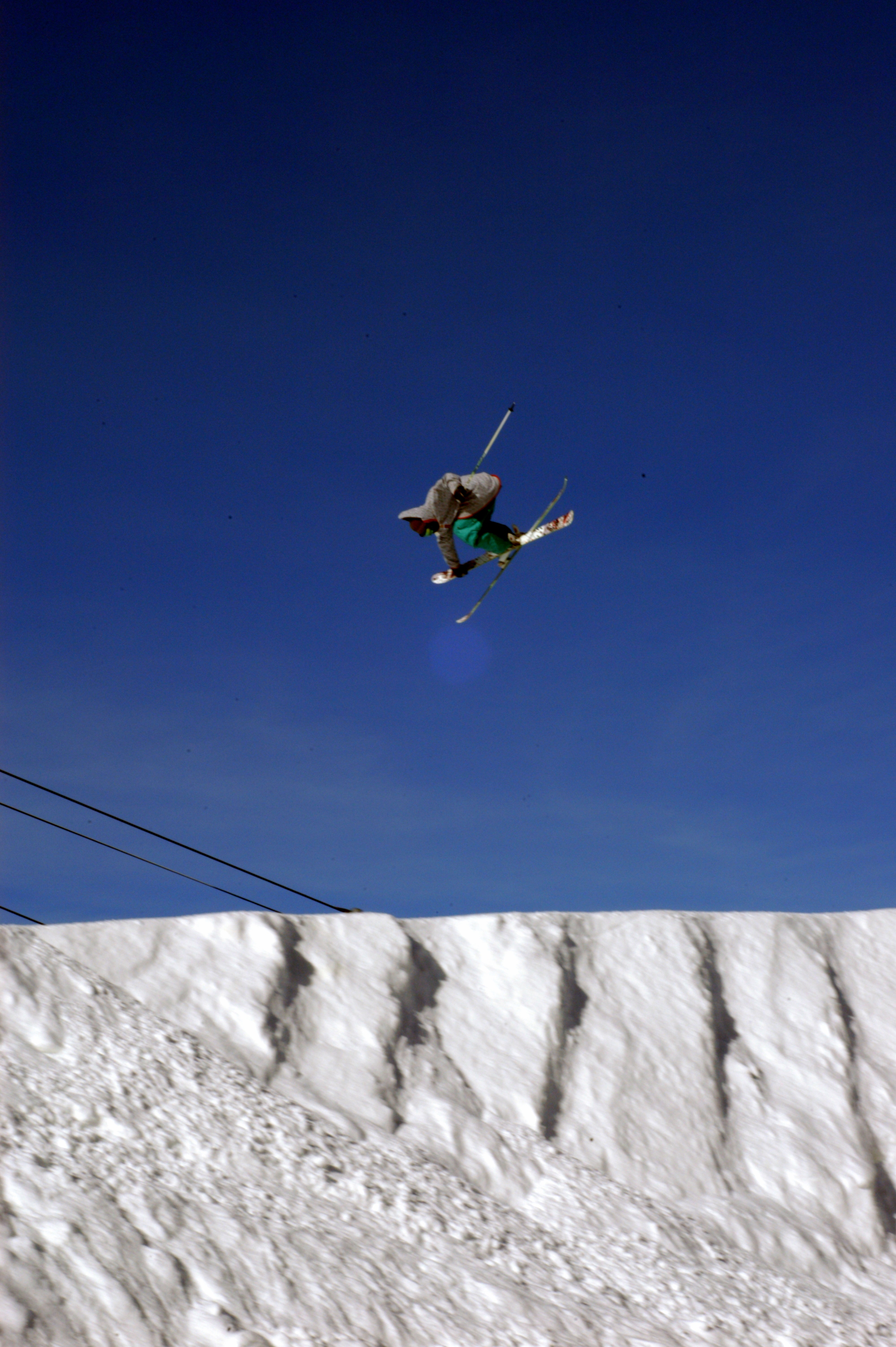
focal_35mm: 75
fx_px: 2805
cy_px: 674
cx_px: 448
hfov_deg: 18.1
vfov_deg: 27.0
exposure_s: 1/320
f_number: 22
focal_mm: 50
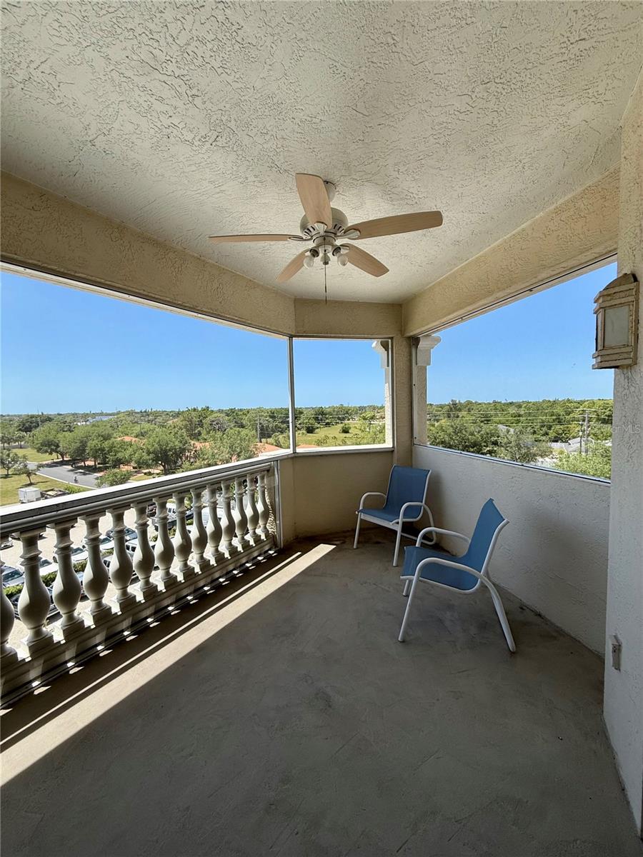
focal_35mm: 14
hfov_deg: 85.7
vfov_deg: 102.1
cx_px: 322
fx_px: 347
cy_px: 428
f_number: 2.2
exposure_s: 1/830
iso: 50
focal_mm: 2.22
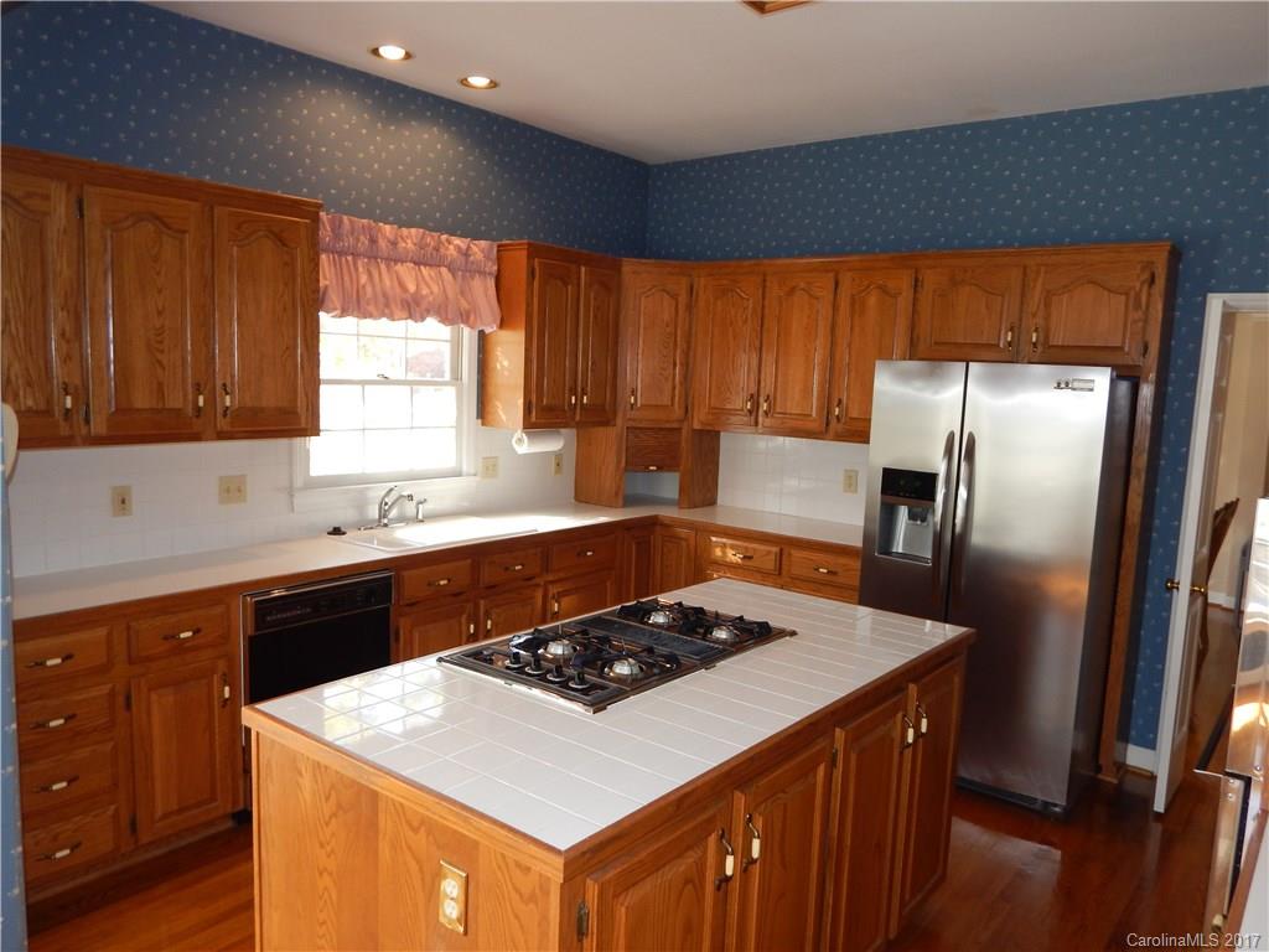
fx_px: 916
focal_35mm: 25
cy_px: 476
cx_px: 634
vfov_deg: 54.9
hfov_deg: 69.4
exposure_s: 1/40
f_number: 3.1
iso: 125
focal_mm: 4.5
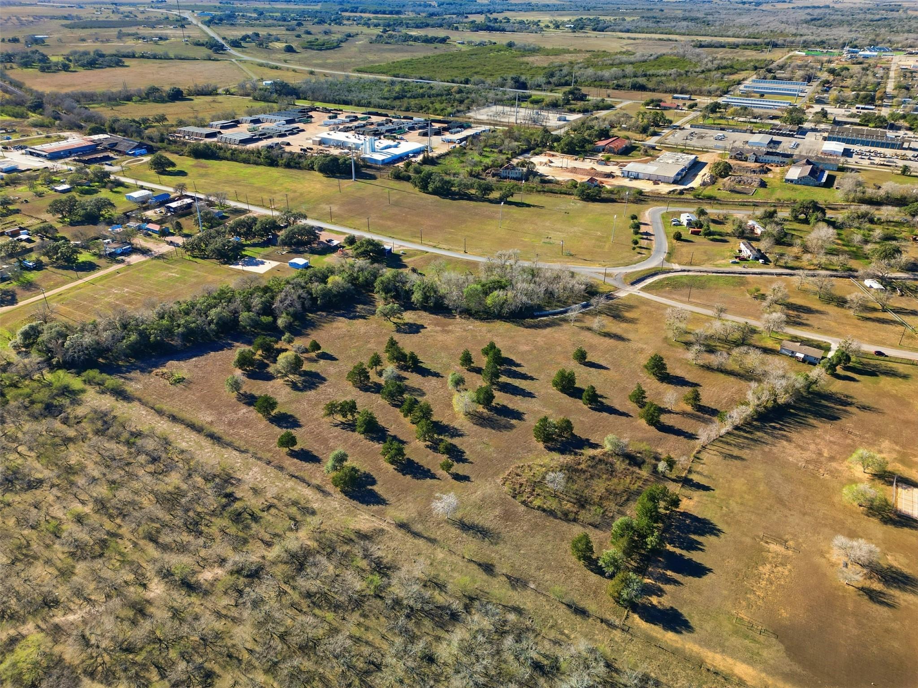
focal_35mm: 24
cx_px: 459
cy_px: 344
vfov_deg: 56.8
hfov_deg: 71.6
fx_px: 636
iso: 100
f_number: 1.7
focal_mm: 6.7
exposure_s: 1/180
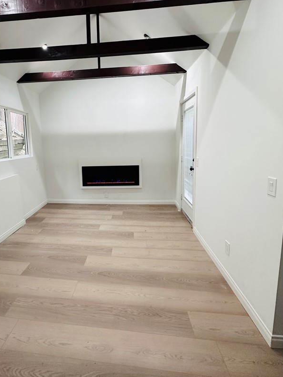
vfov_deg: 87.4
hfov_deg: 70.5
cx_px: 107
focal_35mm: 18
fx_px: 196
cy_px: 167
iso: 200
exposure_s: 1/60
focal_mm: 2.22
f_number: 2.2
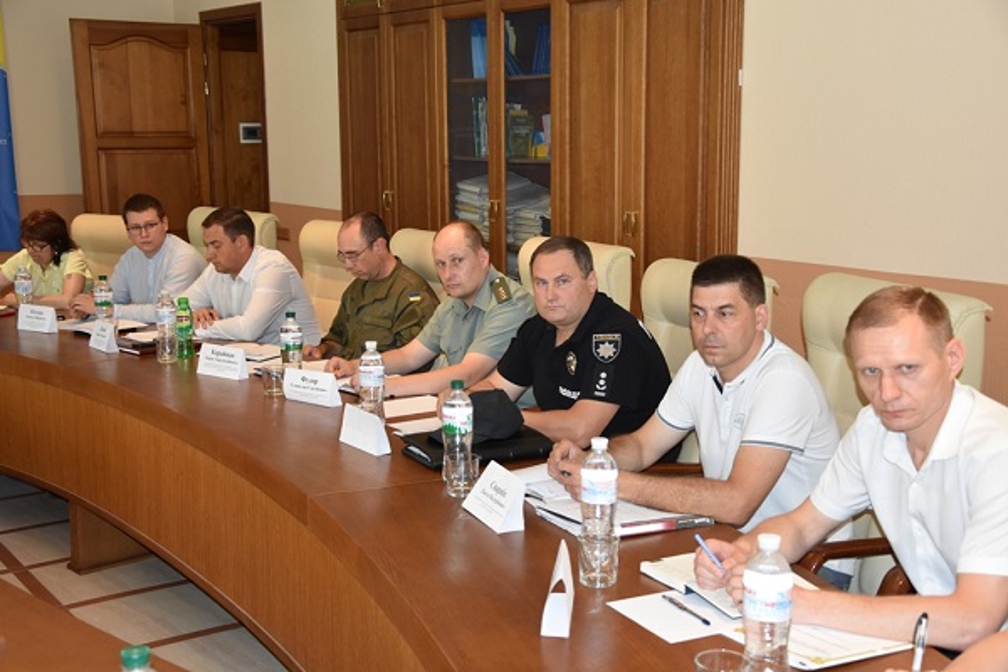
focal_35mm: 48
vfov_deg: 28.1
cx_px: 504
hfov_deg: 41.1
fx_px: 1344
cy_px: 336
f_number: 4.2
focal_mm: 32
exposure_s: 1/80
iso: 800
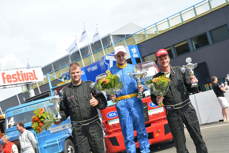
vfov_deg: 26.5
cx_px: 114
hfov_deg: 38.9
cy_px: 76
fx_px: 324
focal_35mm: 51
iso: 160
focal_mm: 34
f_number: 8
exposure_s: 1/200
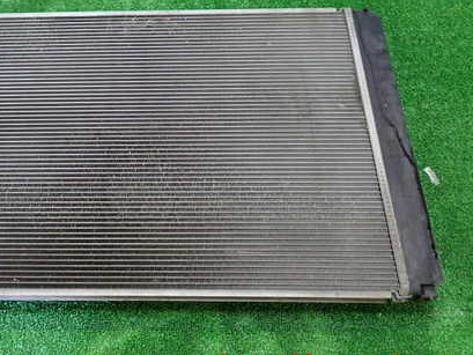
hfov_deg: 42.0
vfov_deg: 32.6
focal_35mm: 44
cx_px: 135
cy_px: 120
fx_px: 601
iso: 500
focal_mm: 5.4
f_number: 2.3
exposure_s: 1/30
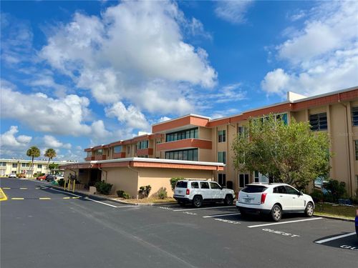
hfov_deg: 67.3
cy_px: 134
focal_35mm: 26
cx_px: 179
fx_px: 269
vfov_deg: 53.1
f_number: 1.6
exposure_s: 1/5556
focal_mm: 5.1
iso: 50
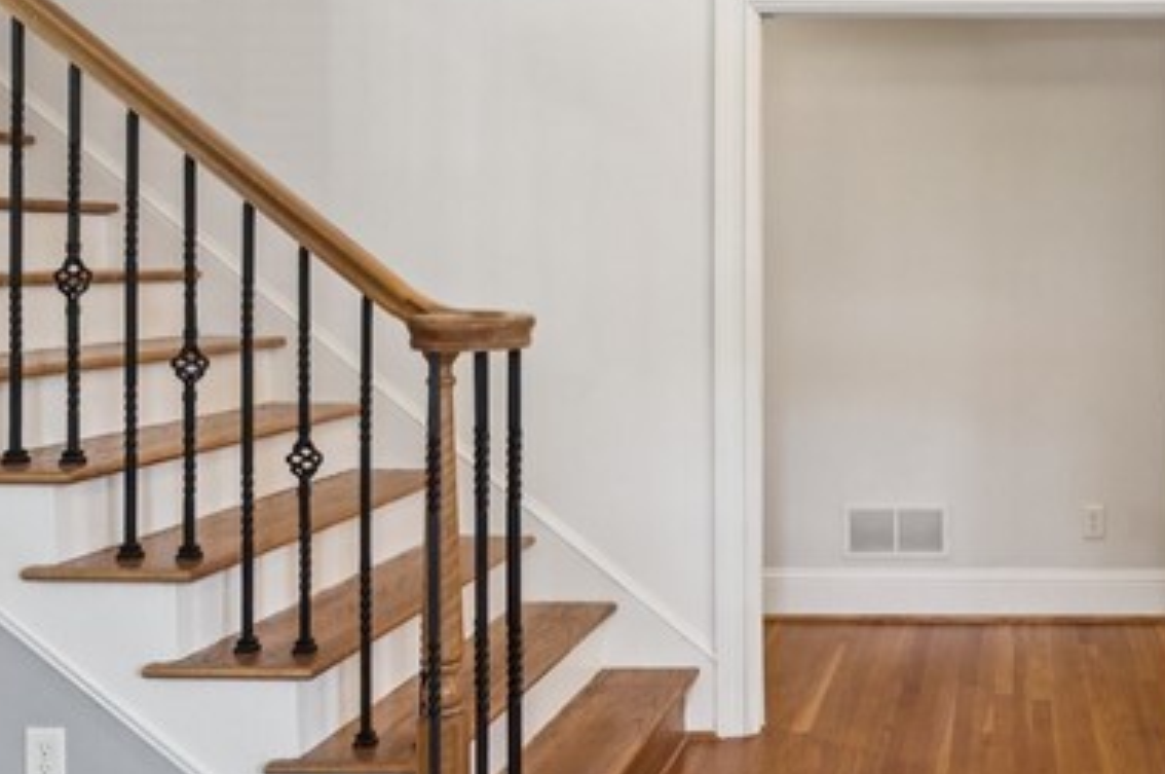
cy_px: 230
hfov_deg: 39.0
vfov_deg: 28.9
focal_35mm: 46
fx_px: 1487
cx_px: 1100
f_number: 8
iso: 400
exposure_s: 1/8
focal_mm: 16
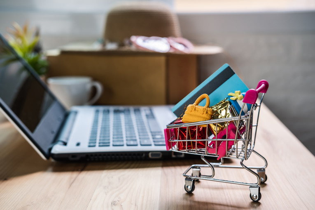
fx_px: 463
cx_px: 158
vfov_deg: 25.5
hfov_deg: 37.5
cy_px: 105
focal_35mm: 53
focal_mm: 35
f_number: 3.6
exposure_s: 1/50
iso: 200
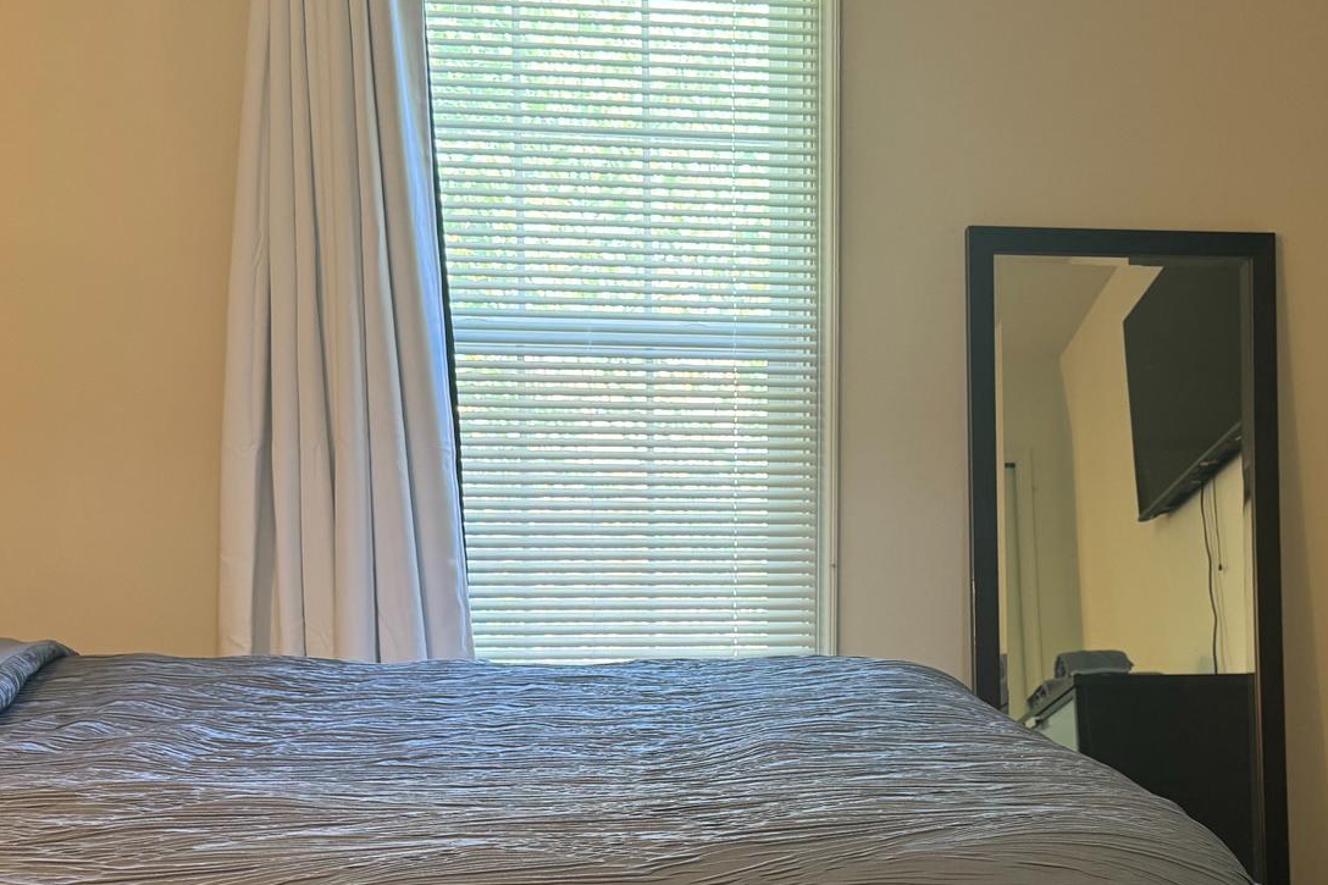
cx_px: 857
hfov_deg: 41.5
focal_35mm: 47
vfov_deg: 28.3
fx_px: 1733
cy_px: 656
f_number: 1.78
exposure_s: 1/60
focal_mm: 6.76
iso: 250
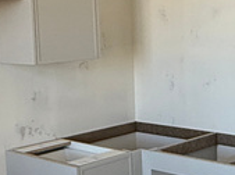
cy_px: 82
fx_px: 576
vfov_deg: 17.3
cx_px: 124
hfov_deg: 23.1
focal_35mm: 85
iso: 125
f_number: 2.2
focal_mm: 2.22
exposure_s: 1/99
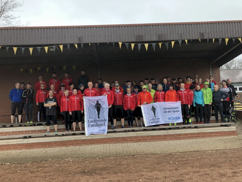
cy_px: 91
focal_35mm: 28
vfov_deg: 49.7
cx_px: 121
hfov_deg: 63.4
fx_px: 196
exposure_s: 1/120
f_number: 1.8
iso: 32
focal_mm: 3.99
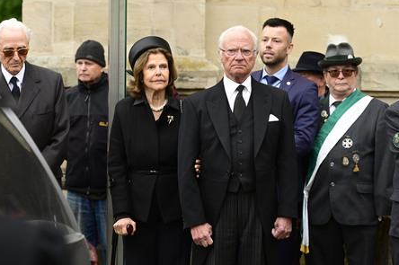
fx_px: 1351
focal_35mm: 122
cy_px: 134
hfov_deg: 16.8
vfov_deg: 11.2
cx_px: 200
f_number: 4
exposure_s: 1/500
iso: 800
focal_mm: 120
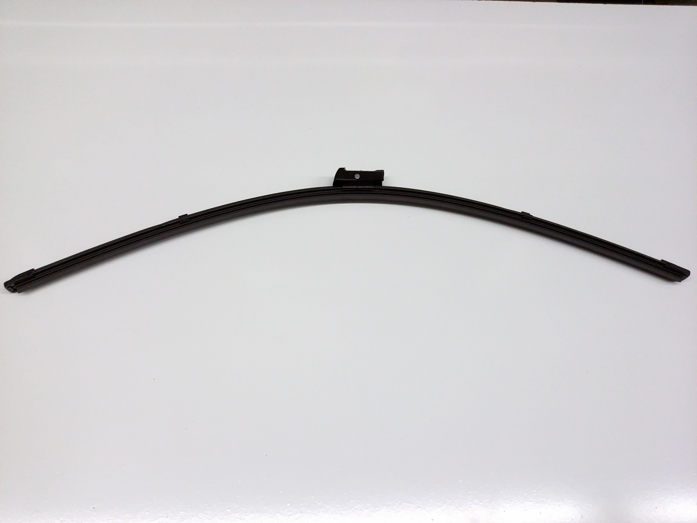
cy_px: 262
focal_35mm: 32
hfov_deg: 56.8
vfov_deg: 44.2
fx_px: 644
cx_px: 348
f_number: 2.4
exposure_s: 1/30
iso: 160
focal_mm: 3.4
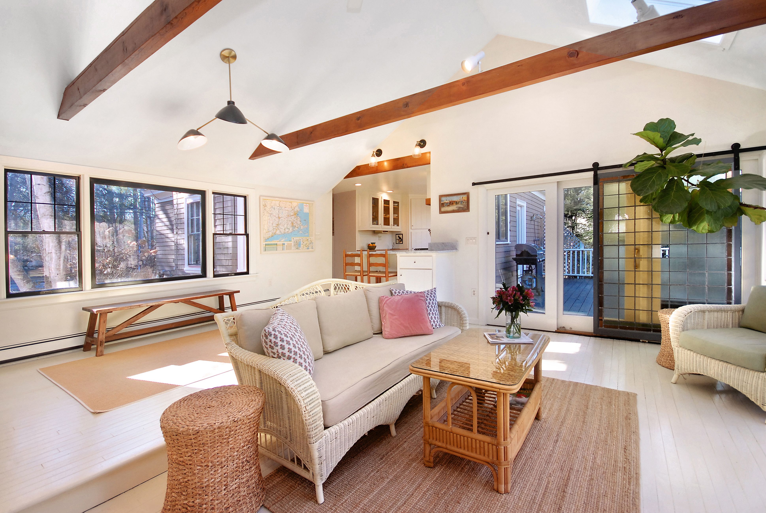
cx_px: 383
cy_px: 256
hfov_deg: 100.3
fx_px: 320
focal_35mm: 15
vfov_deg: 77.5
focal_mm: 10
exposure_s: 1/60
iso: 400
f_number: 5
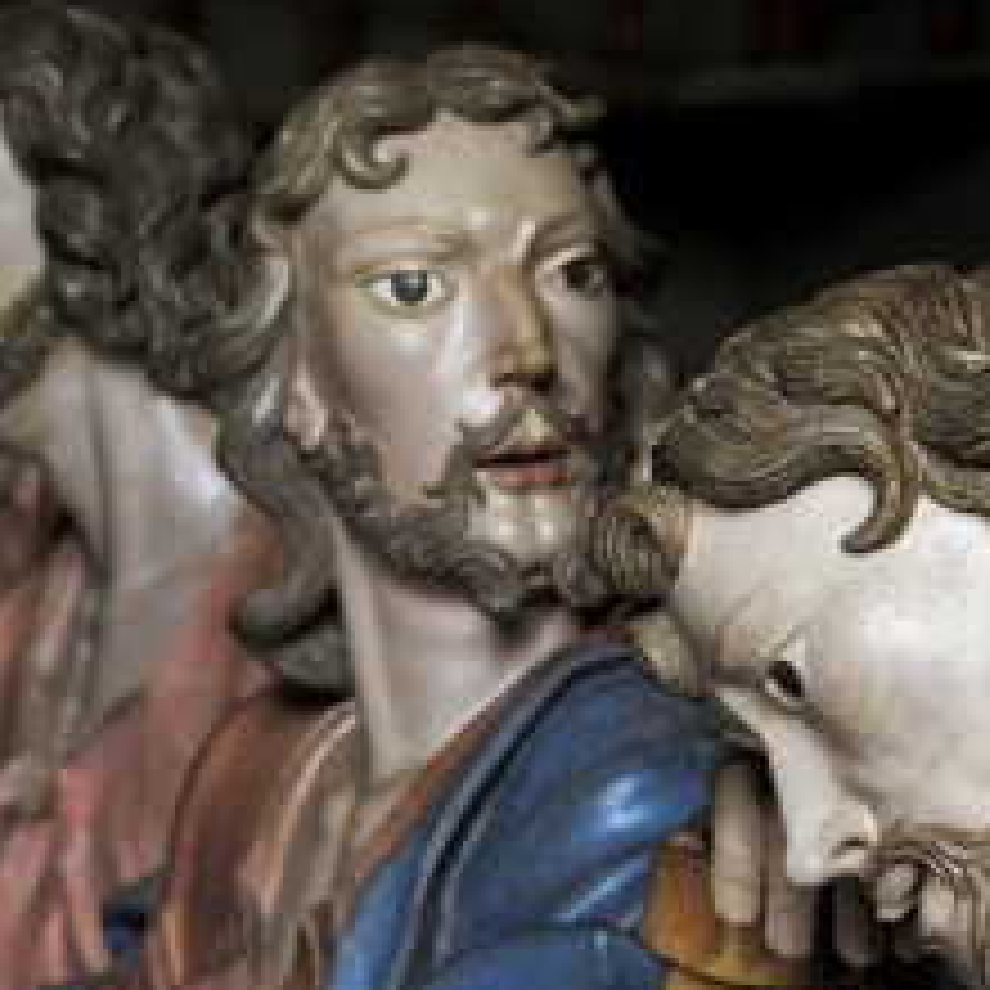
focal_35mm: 210
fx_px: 6795
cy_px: 572
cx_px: 583
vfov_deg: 8.3
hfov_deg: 8.3
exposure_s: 8
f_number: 6.3
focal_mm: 86
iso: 100
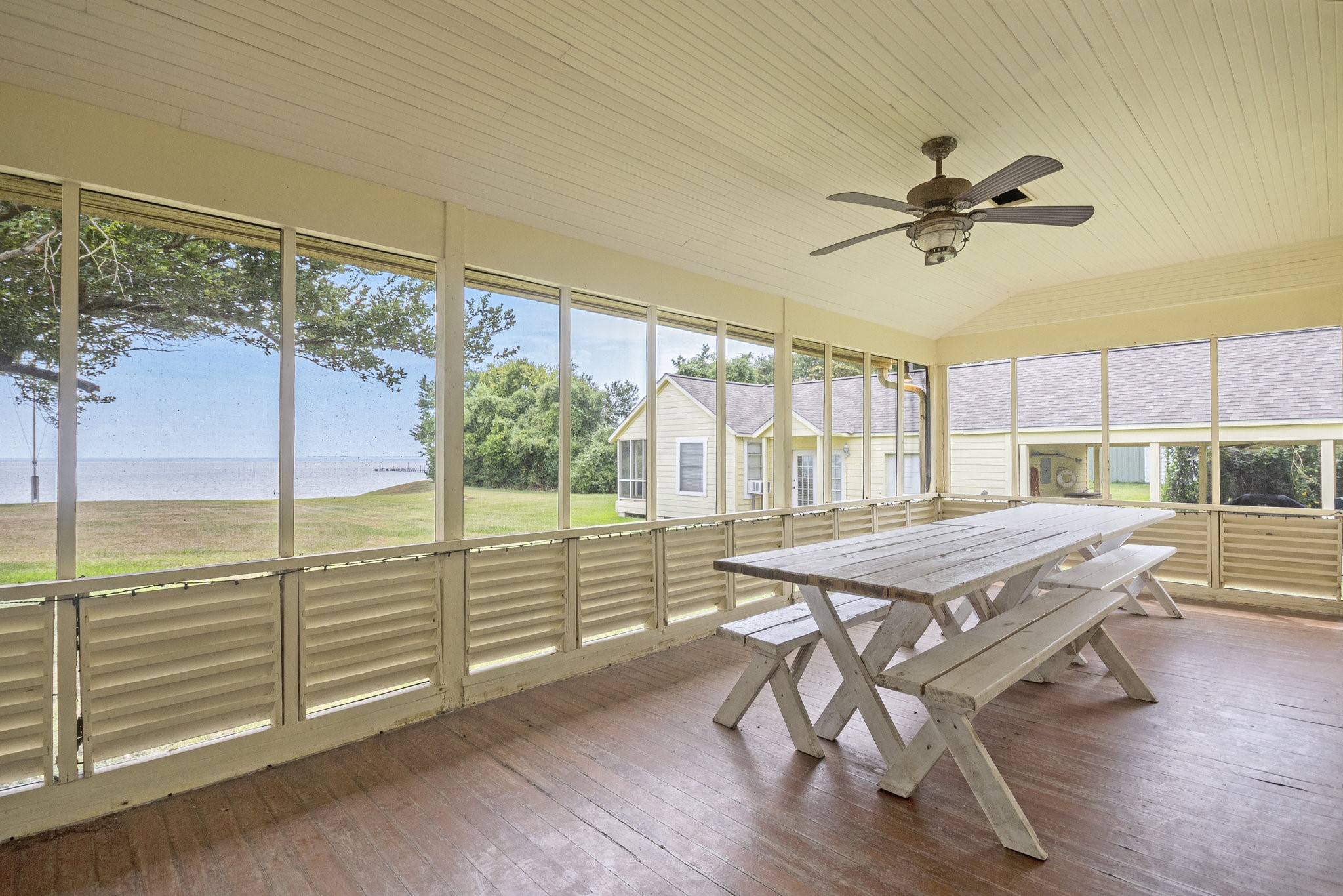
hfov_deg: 100.4
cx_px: 672
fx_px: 560
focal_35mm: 15
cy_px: 448
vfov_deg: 77.3
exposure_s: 1/100
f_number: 7.1
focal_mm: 10
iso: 400
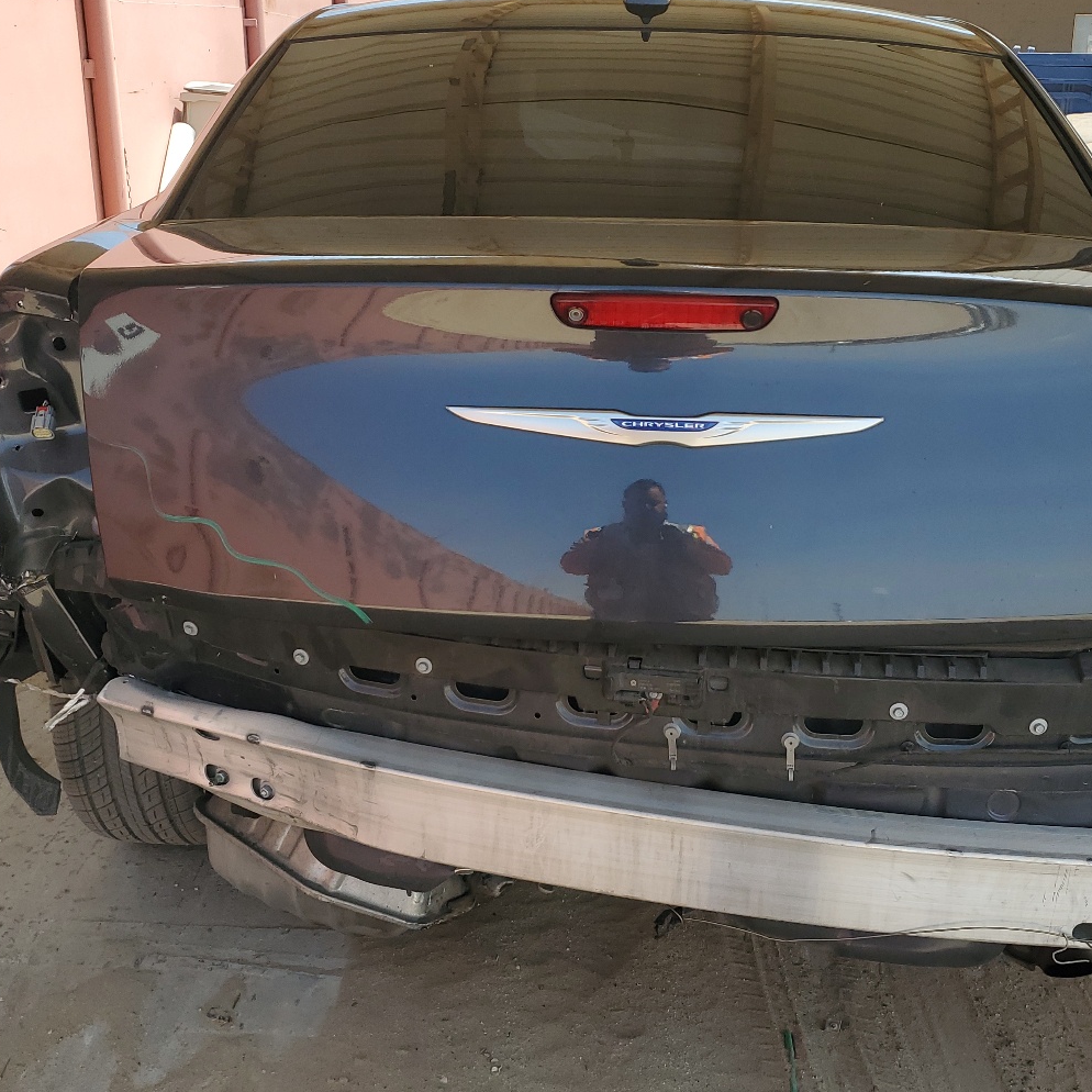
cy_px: 523
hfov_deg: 44.8
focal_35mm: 37
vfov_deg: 44.9
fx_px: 1321
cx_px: 634
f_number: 1.5
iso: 50
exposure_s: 1/1250
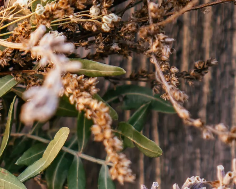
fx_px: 1424
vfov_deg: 7.5
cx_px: -117
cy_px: 218
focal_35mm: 204
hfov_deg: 9.2
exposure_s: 1/125
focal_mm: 35
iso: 100
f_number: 4
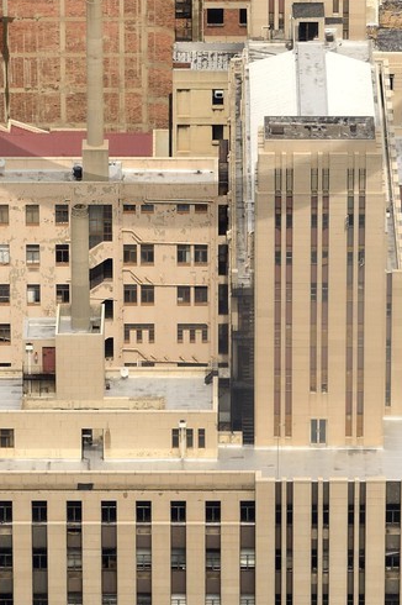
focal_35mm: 281
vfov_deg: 7.3
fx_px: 4713
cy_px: -157
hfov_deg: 4.9
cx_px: 173
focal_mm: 86
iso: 200
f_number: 10
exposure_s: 1/400
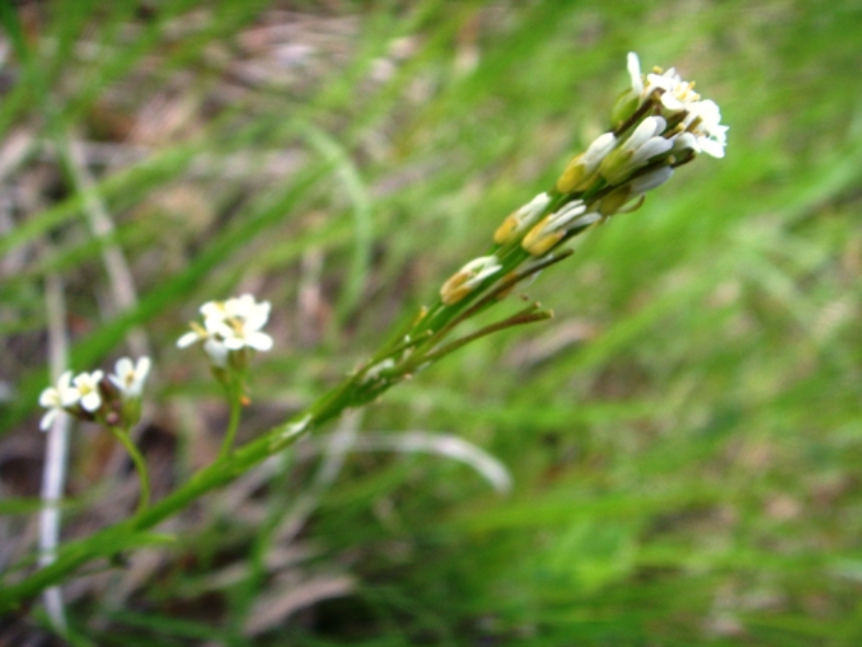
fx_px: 972
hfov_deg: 47.8
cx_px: 431
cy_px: 324
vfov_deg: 36.8
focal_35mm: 39
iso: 50
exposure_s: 1/180
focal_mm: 6.6
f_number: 3.5
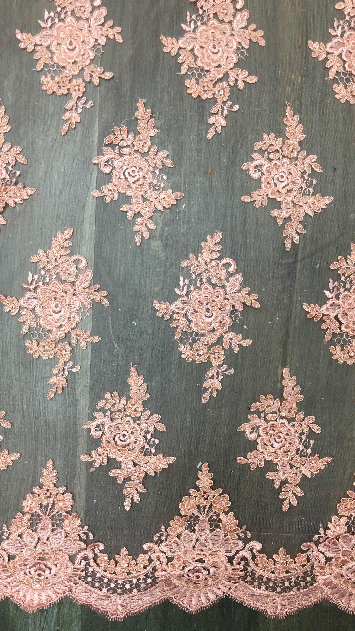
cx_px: 203
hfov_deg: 36.6
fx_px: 536
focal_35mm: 32
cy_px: 313
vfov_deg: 61.0
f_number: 2.2
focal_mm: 4.15
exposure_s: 1/33
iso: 50
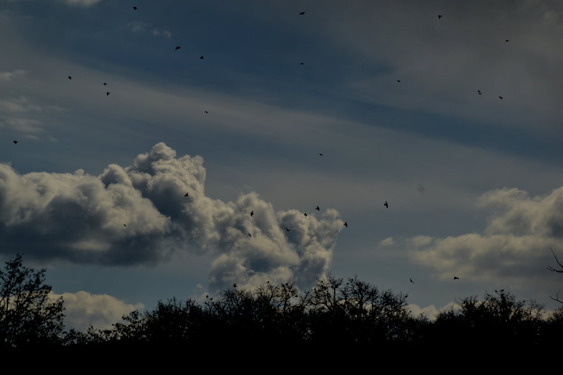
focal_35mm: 188
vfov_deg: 7.3
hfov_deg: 11.0
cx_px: 282
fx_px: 2932
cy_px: 188
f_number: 13
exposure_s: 1/800
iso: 100
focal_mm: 125
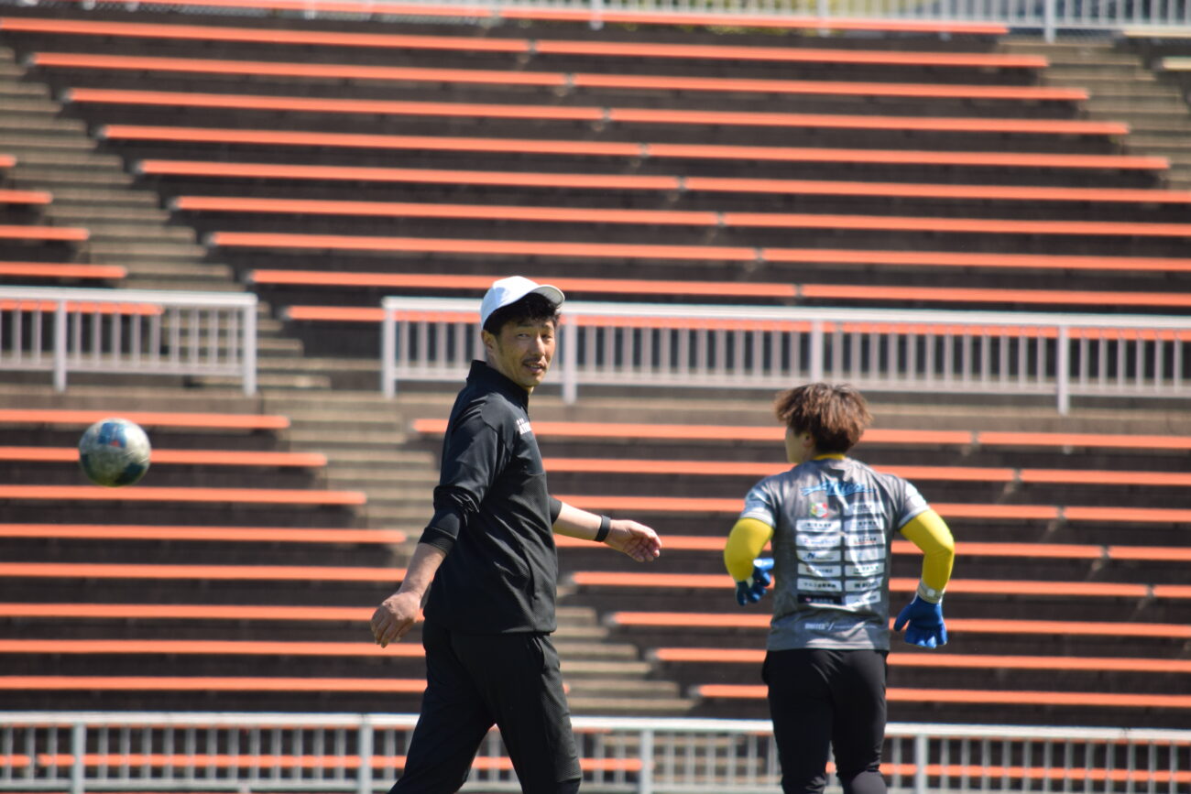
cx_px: 596
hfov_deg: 4.6
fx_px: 14888
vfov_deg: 3.1
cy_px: 397
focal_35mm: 450
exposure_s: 1/640
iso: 250
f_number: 5.6
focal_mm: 300
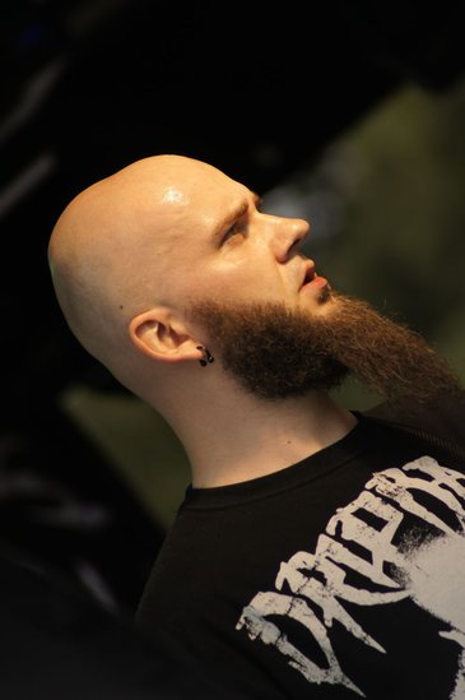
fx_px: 8735
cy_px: 350
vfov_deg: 4.6
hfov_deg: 3.0
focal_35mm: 450
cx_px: 232
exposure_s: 1/250
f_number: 5.6
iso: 200
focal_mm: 300
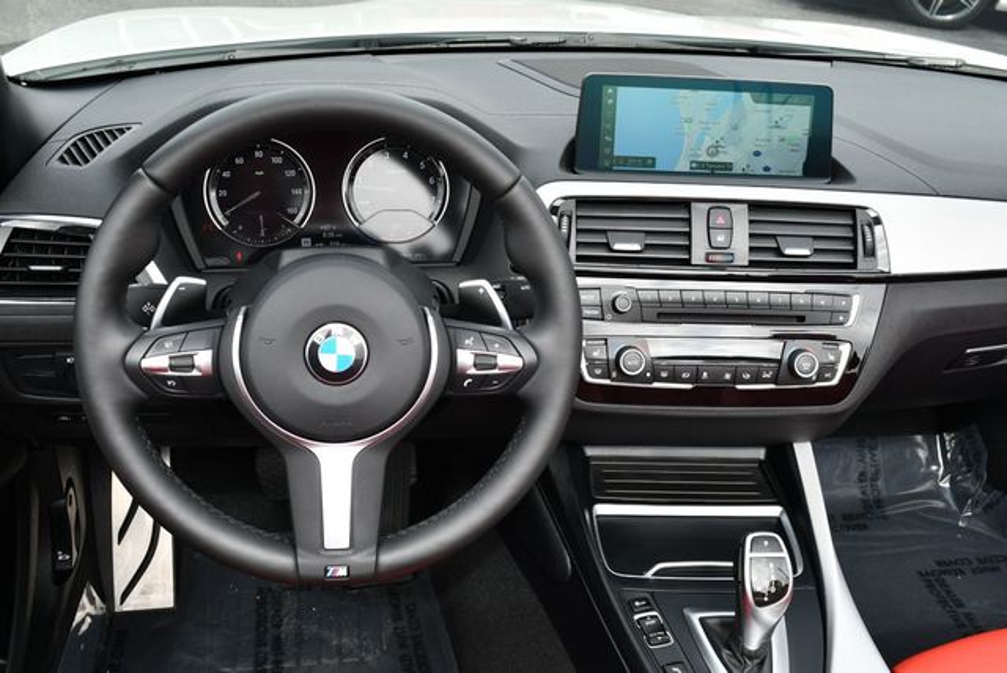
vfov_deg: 36.9
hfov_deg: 53.1
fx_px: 1008
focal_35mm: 36
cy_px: 336
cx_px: 504
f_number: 5.6
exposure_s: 1/250
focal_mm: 18
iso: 200
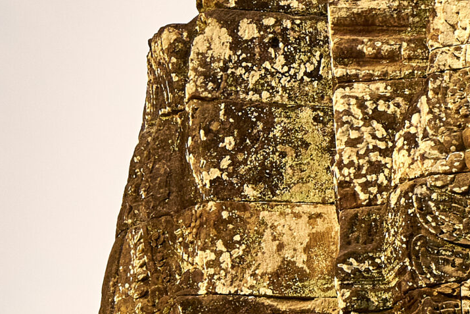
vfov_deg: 1.7
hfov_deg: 2.5
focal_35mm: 816
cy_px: 362
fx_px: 10655
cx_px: 813
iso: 800
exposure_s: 1/800
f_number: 8
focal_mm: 152
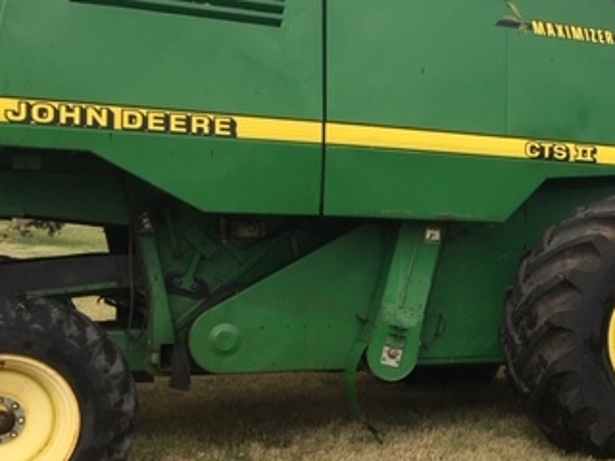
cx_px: 525
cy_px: 255
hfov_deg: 32.0
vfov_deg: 25.2
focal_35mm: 58
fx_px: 1030
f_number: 2.2
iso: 25
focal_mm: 4.15
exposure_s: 1/1304
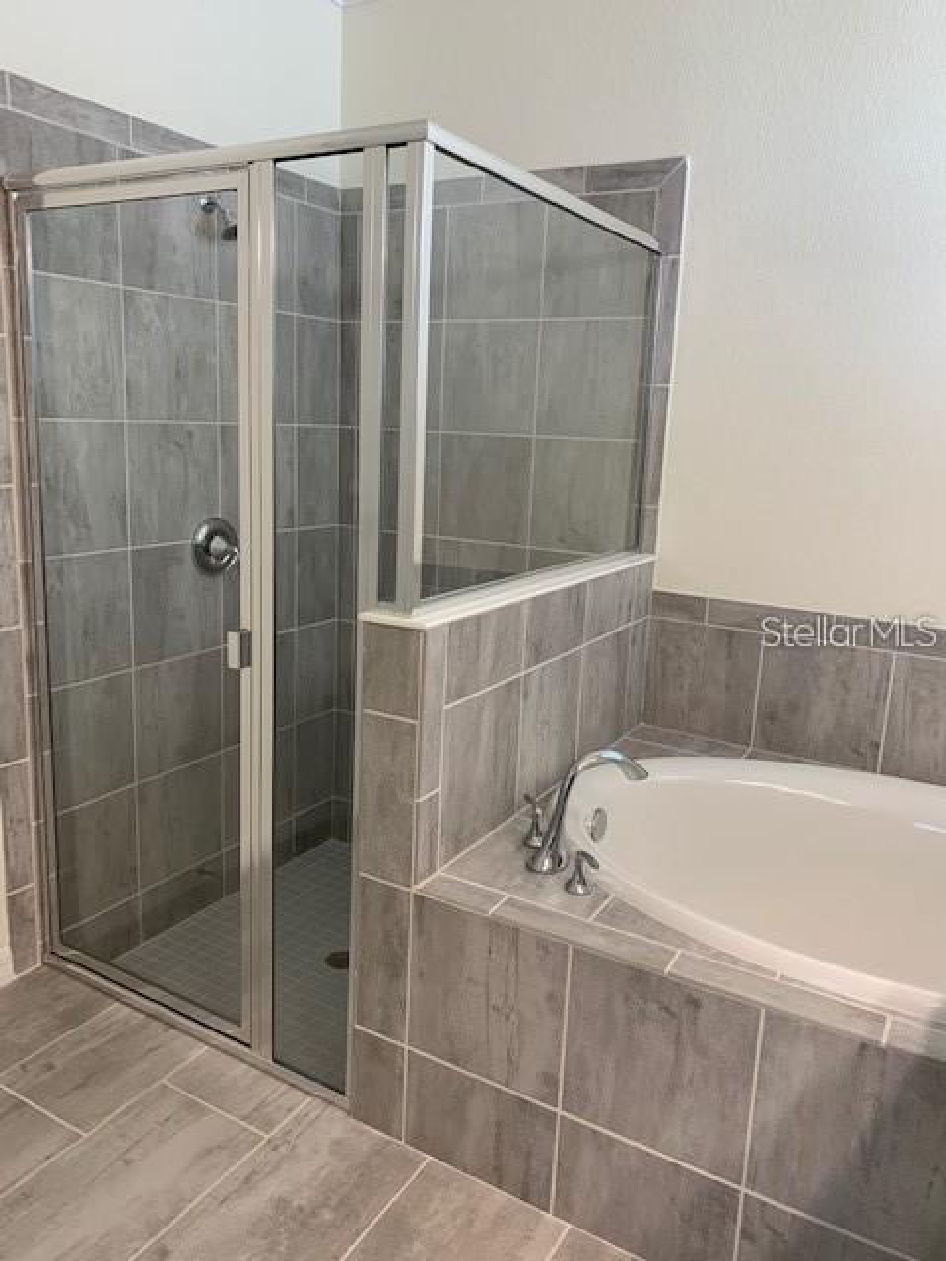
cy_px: 630
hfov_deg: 53.1
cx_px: 473
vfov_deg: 67.3
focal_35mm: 26
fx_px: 947
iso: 64
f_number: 1.8
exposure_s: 1/60
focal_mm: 4.25
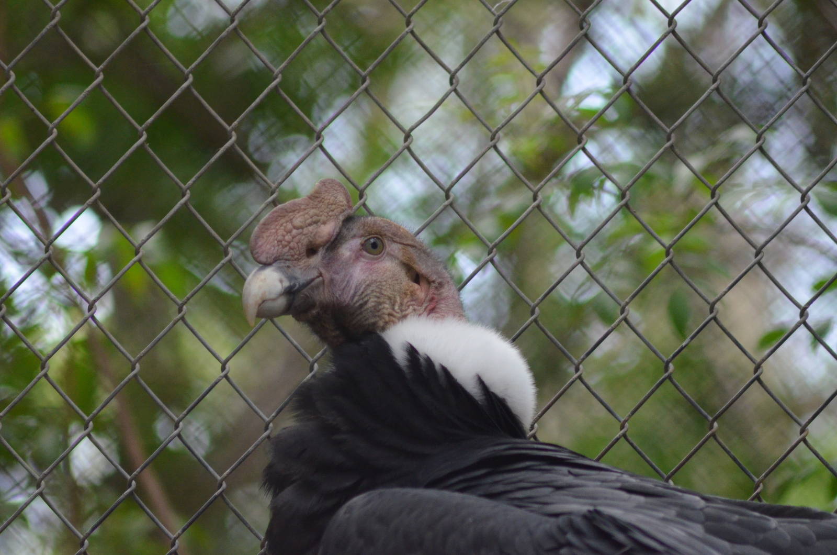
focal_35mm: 450
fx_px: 10442
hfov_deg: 4.6
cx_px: 418
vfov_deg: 3.0
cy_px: 278
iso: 2200
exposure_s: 1/500
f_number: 5.6
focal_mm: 300
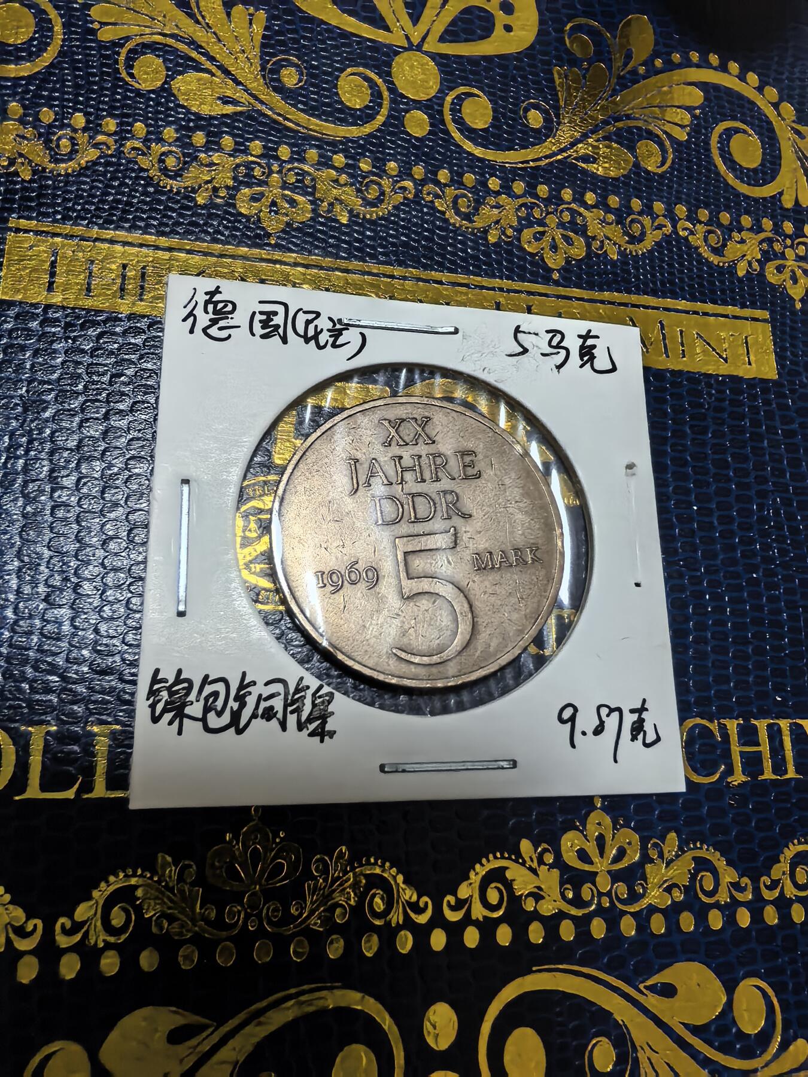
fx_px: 747
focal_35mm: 24
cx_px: 404
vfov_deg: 71.6
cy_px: 538
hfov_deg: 56.8
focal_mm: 1.68
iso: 250
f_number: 2.2
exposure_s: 1/33.3
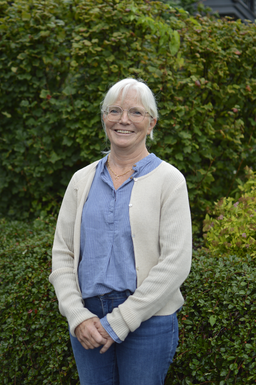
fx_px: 561
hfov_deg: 25.7
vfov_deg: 37.9
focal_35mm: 52
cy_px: 192
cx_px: 128
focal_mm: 35
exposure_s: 1/1000
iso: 200
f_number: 1.8
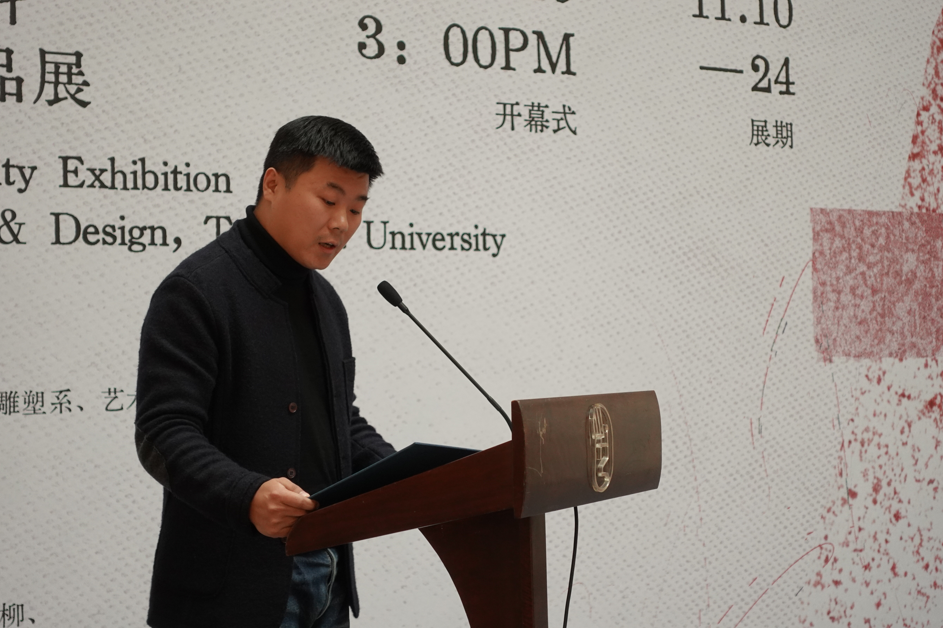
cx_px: 470
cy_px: 318
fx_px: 1807
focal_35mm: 69
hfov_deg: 29.2
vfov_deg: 19.7
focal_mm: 25.32
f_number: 2.8
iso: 800
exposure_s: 1/30
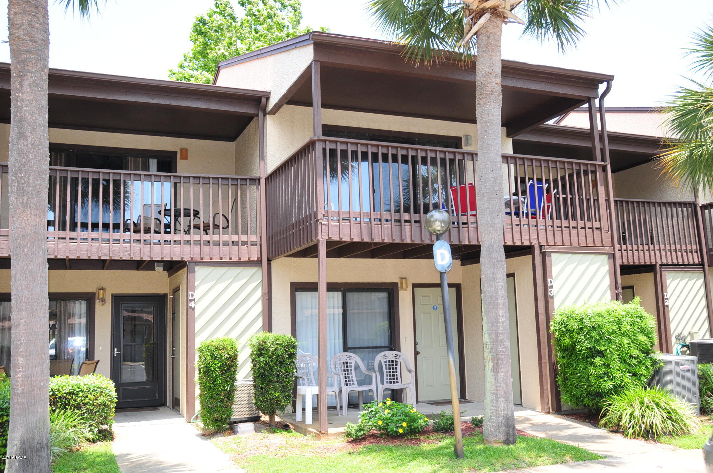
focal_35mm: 33
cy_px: 236
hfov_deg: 57.3
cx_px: 356
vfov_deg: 39.9
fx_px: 653
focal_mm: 22
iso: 560
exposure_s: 1/250
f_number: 8
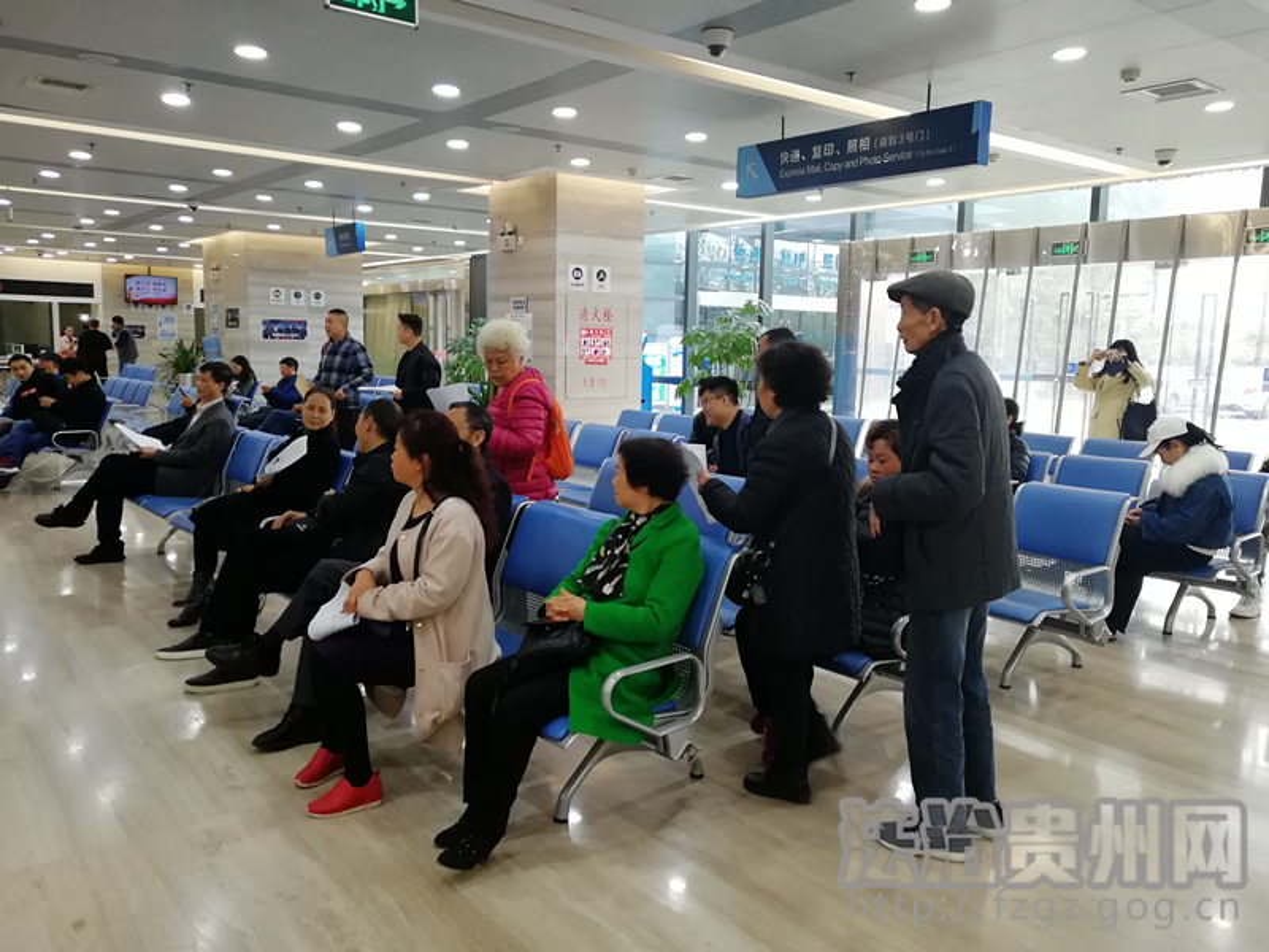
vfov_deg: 51.4
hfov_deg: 65.3
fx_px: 990
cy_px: 476
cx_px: 634
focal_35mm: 27
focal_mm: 3.83
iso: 125
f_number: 1.8
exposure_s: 1/50
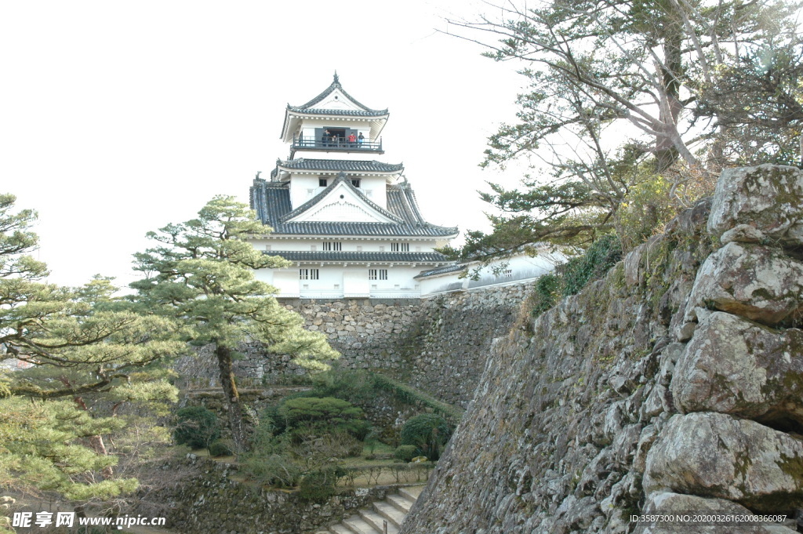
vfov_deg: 35.4
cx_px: 402
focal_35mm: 38
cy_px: 267
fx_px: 836
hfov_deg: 51.3
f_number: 6.3
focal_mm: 25
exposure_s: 1/160
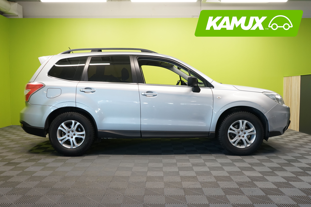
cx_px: 156
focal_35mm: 31
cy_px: 104
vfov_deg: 42.3
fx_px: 268
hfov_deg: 60.3
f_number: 4.5
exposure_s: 1/30
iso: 1250
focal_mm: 31
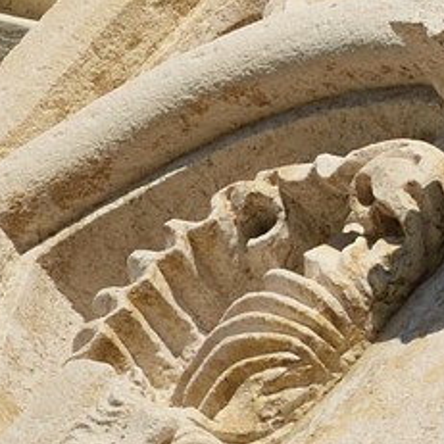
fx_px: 25642
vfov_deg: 1.0
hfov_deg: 1.0
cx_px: -1076
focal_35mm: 1767
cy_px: 540
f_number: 10
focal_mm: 200
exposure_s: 1/320
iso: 200
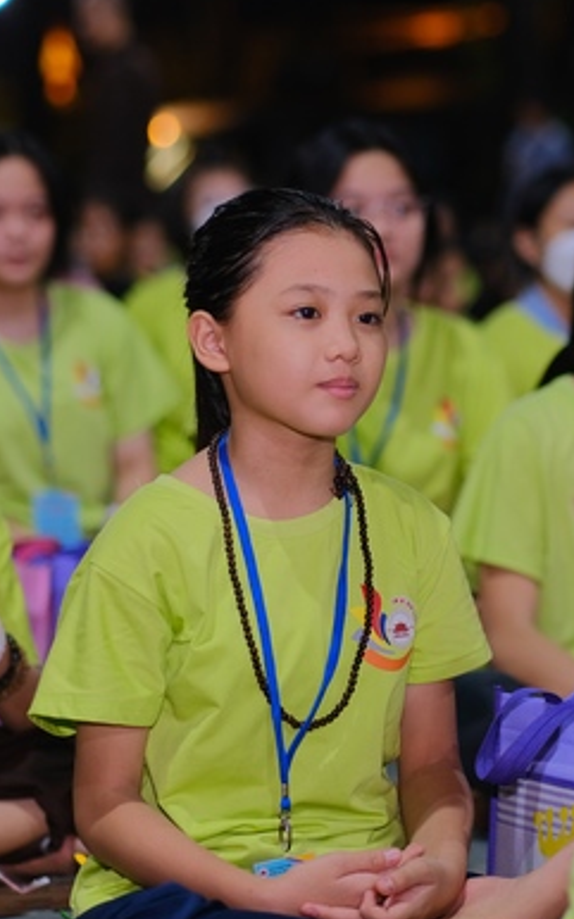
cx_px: 417
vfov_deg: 14.5
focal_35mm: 144
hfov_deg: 9.1
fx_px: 3607
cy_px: 442
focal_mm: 56
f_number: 1.6
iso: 800
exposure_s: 1/100
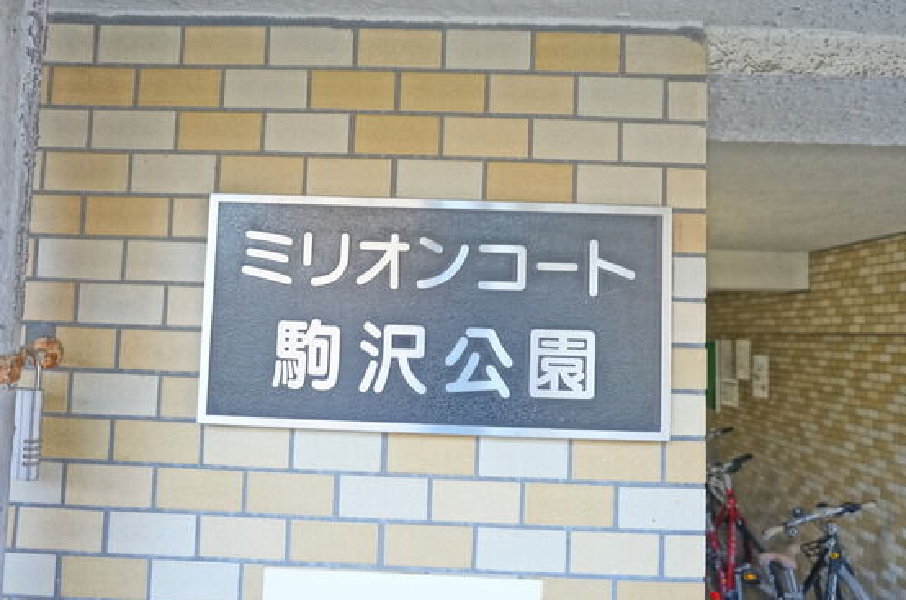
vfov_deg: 49.4
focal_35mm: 26
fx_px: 653
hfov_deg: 69.4
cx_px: 427
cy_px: 289
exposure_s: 1/60
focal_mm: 16
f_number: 3.5
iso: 1600
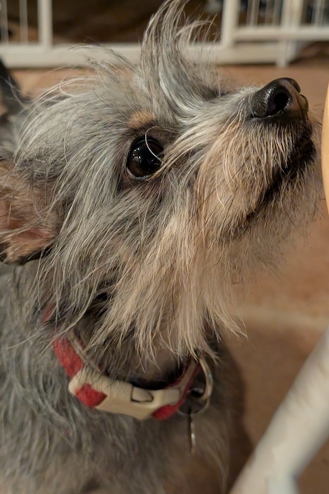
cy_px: 245
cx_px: 142
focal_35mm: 52
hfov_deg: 26.0
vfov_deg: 38.2
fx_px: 713
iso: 1755
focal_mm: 6.9
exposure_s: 1/120
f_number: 1.68
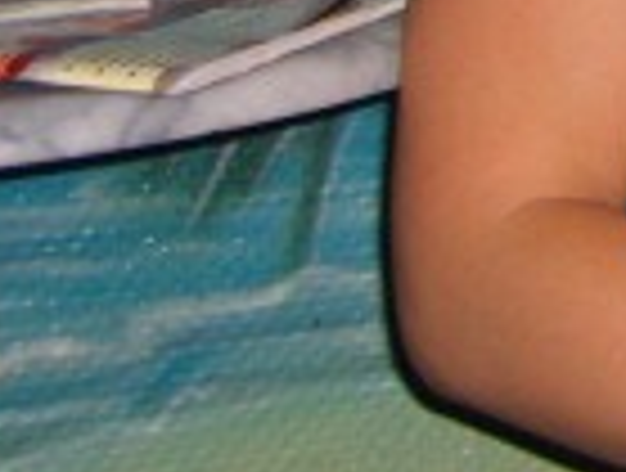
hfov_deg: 8.2
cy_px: -468
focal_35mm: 218
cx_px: 1617
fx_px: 3953
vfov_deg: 6.6
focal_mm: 7.9
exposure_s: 1/60
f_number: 2.8
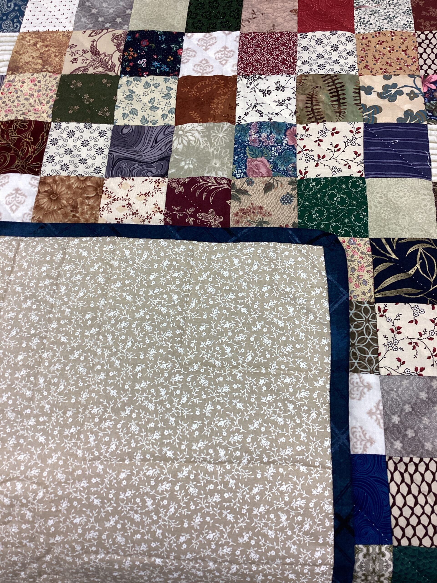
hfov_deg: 45.4
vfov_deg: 58.4
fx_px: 522
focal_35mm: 31
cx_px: 218
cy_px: 292
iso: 64
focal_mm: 3.3
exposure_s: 1/60
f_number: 2.4
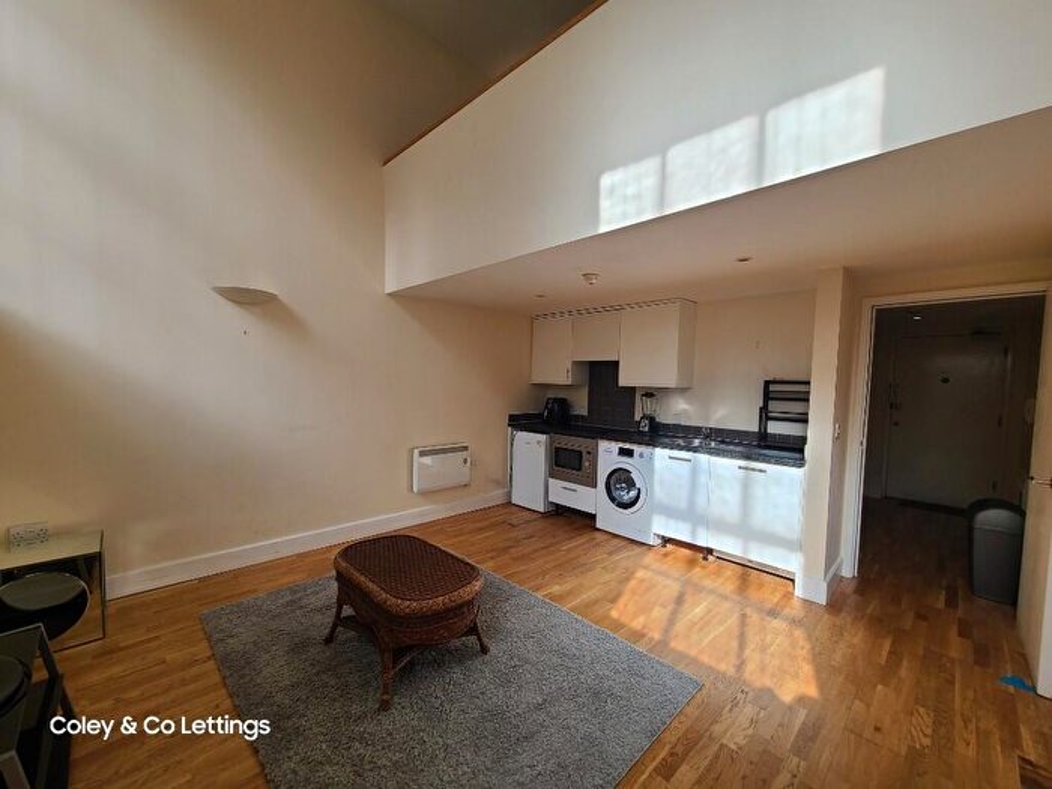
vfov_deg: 89.9
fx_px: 395
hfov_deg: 106.2
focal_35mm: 13
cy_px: 394
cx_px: 526
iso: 50
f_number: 2.2
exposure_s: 1/268
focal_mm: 2.2
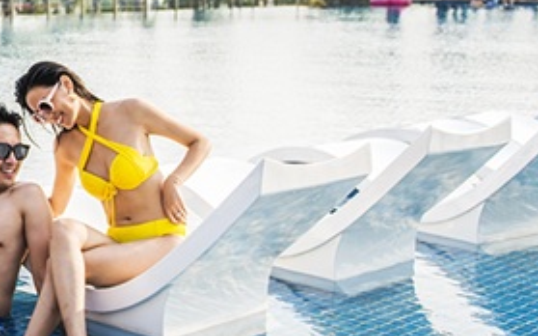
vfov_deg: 16.4
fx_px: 1158
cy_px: 85
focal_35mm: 79
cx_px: -120
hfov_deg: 23.7
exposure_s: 1/2000
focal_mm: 24
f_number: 2.8
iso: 200
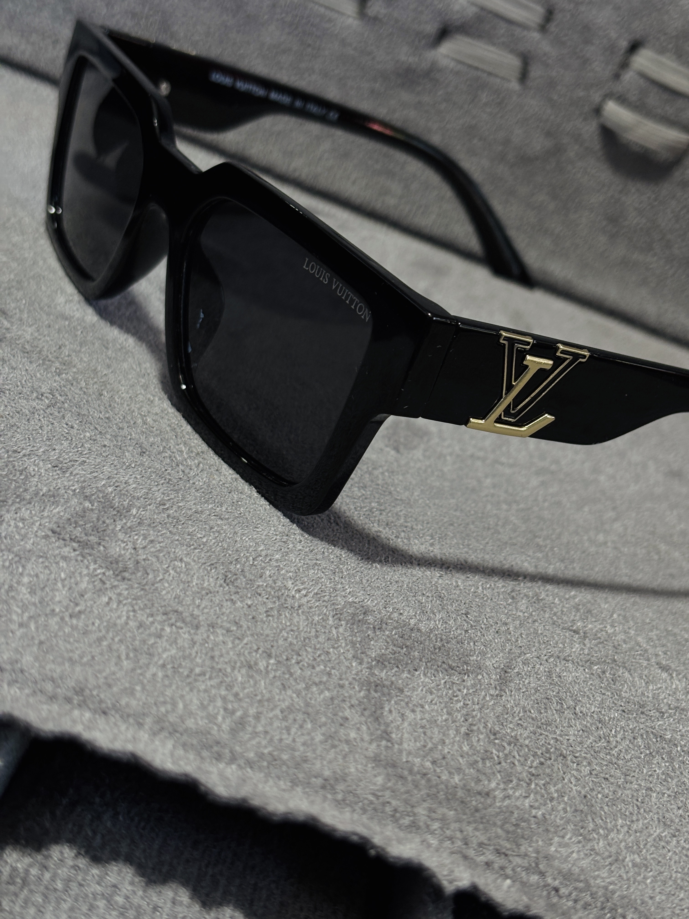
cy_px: 460
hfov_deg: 28.0
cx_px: 344
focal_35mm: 52
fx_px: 1380
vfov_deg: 36.8
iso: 100
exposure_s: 1/60
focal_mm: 5.96
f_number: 1.6
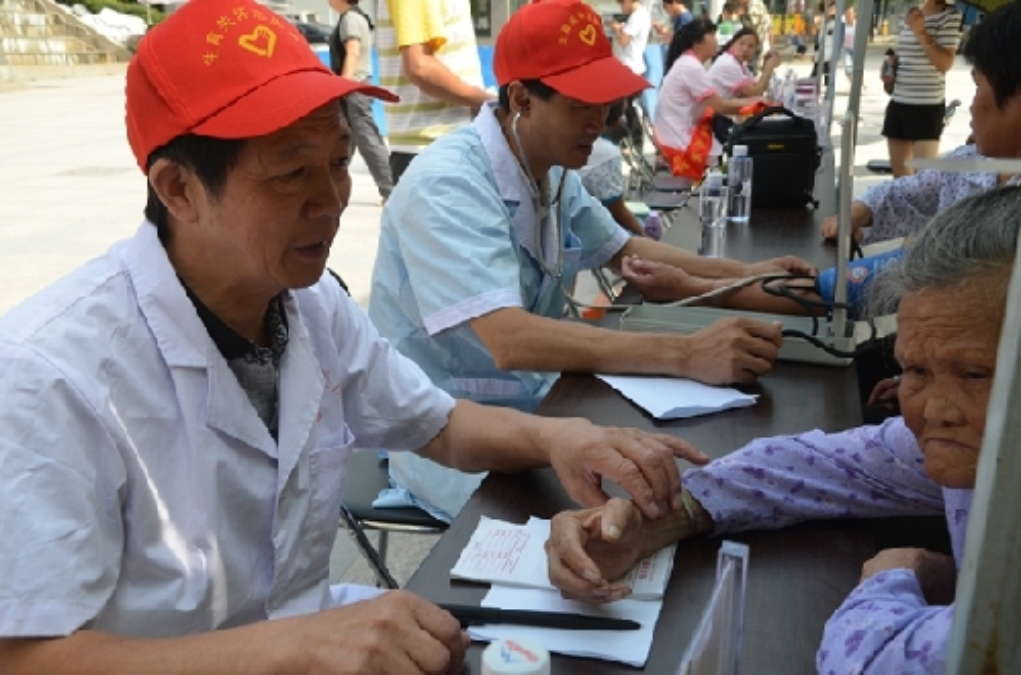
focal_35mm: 36
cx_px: 510
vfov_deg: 36.7
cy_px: 338
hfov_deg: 53.2
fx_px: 1018
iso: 200
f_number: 6.3
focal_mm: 24
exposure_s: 1/160
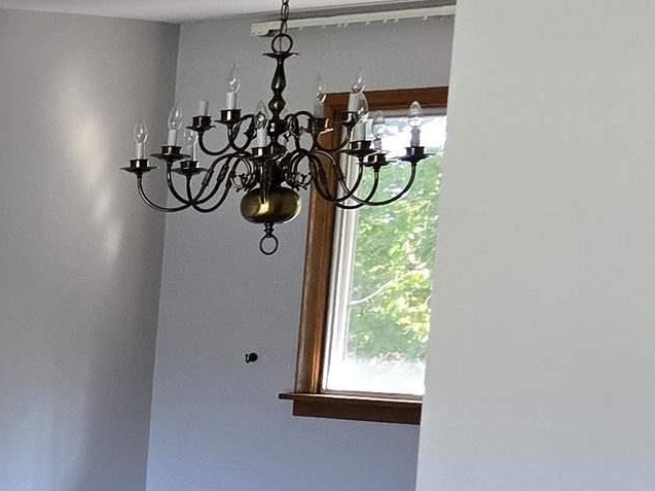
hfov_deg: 13.3
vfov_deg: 13.1
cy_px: 512
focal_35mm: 111
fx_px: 2099
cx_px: -902
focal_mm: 6.3
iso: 250
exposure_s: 1/120
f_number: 1.7
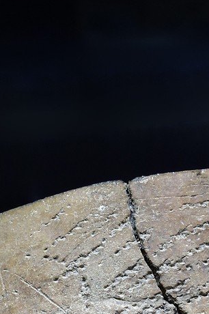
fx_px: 1212
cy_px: 514
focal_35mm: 139
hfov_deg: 9.9
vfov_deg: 13.6
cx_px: 90
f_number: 10
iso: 1600
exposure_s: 1/15
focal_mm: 40
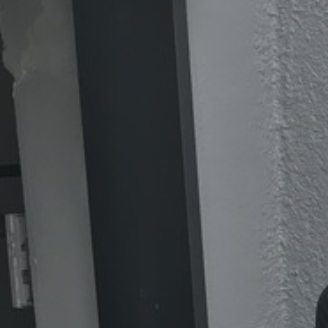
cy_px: 446
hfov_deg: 12.1
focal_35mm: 134
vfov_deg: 12.6
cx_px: 557
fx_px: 1437
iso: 20
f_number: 1.8
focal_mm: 3.99
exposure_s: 1/1114
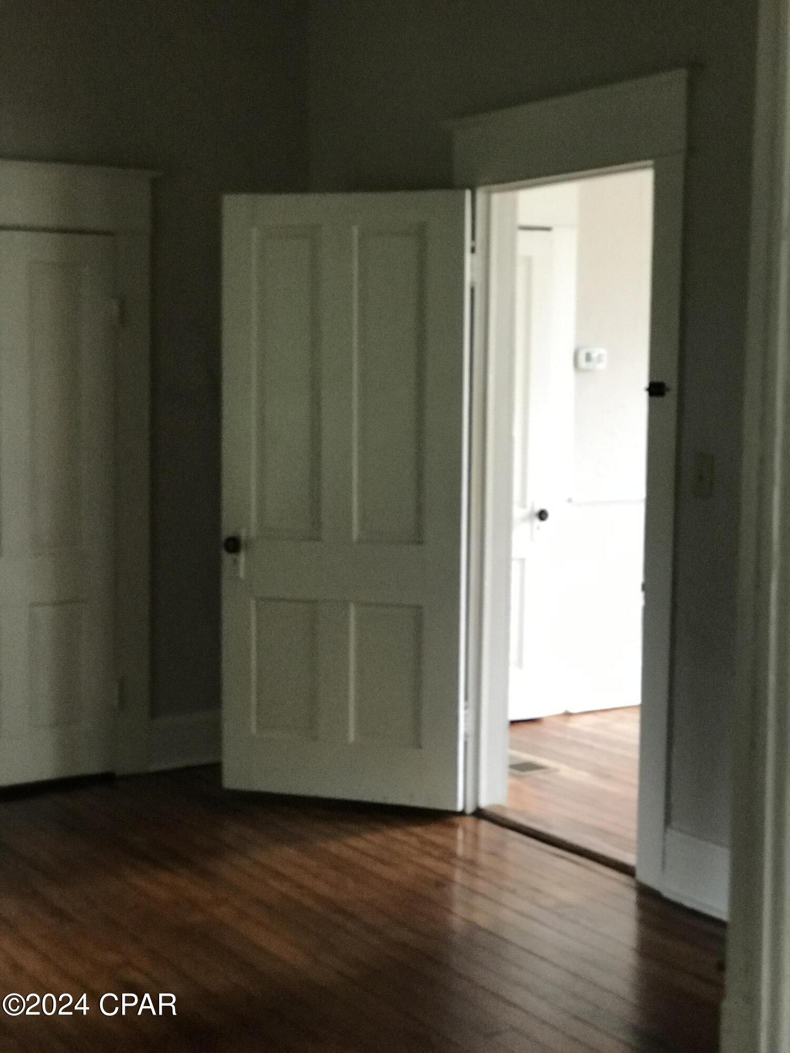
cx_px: 395
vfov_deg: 33.8
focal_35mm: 57
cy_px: 526
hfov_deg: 25.7
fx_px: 1734
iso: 500
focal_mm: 6.6
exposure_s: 1/60
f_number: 2.8
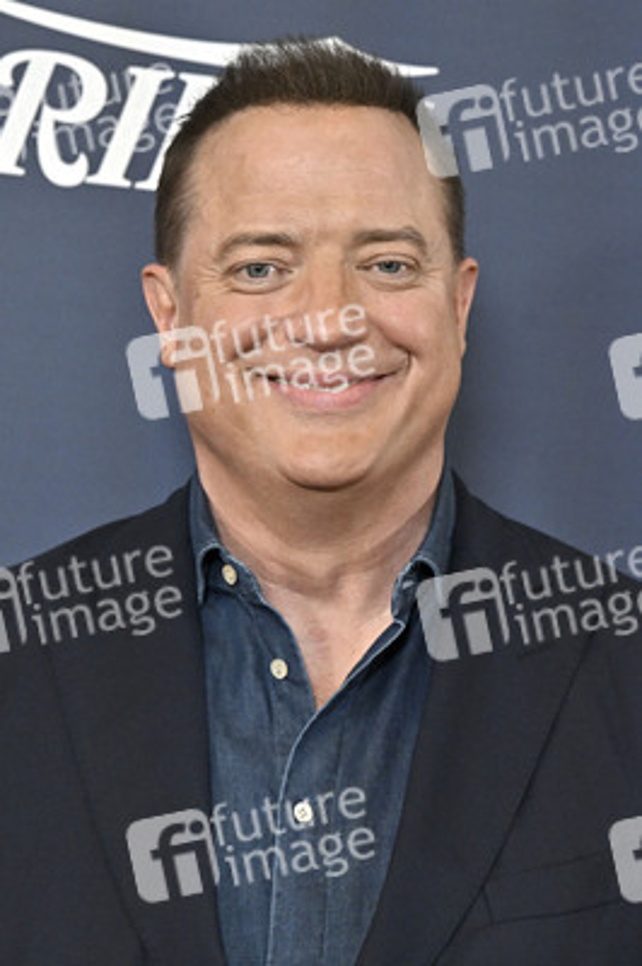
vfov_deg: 21.5
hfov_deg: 14.4
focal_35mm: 95
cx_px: 321
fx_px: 2545
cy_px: 483
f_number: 5.6
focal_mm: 95
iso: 2500
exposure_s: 1/320
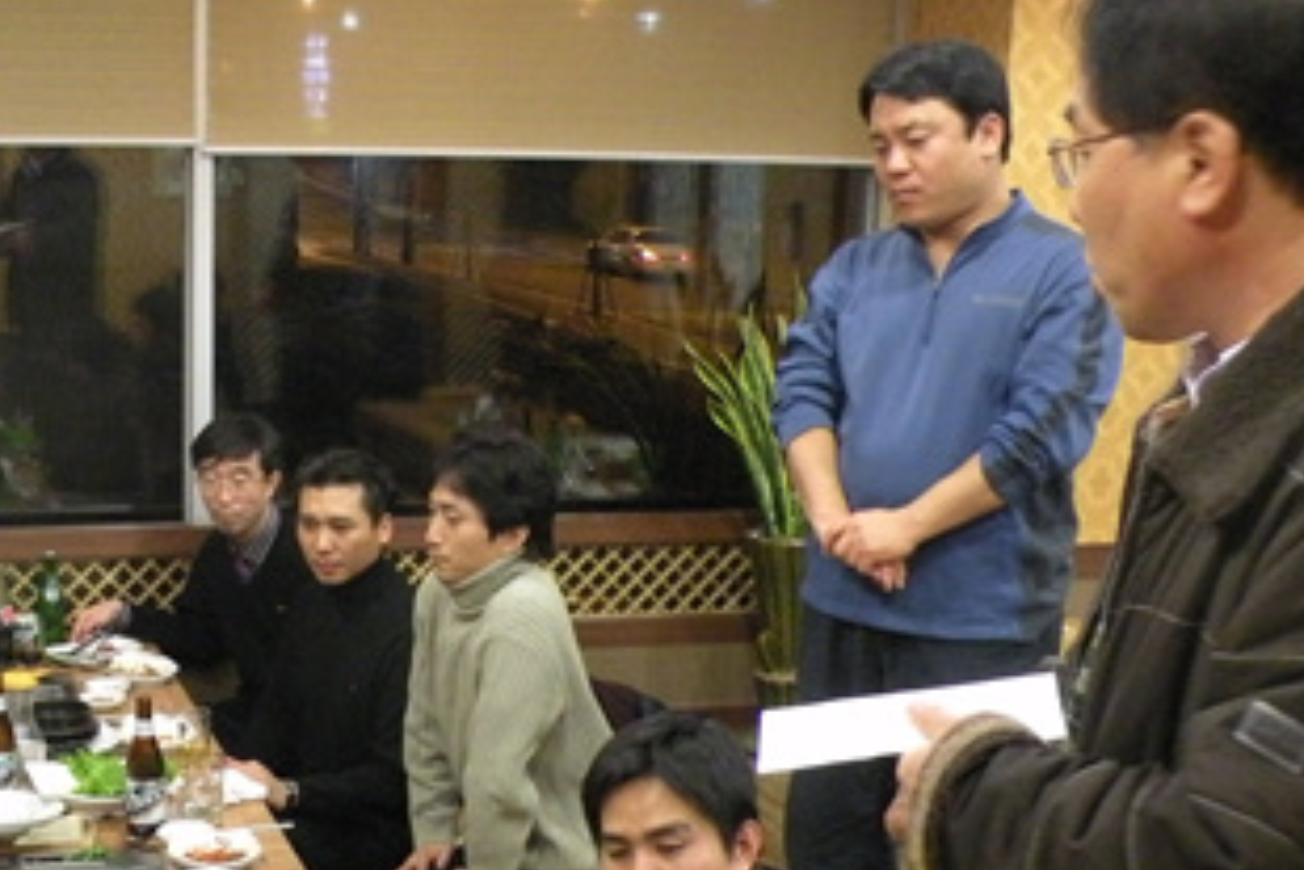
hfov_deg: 33.6
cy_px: 752
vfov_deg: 22.9
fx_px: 2102
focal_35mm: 58
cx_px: 278
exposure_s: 1/15.4
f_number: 2.8
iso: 400
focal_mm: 4.7
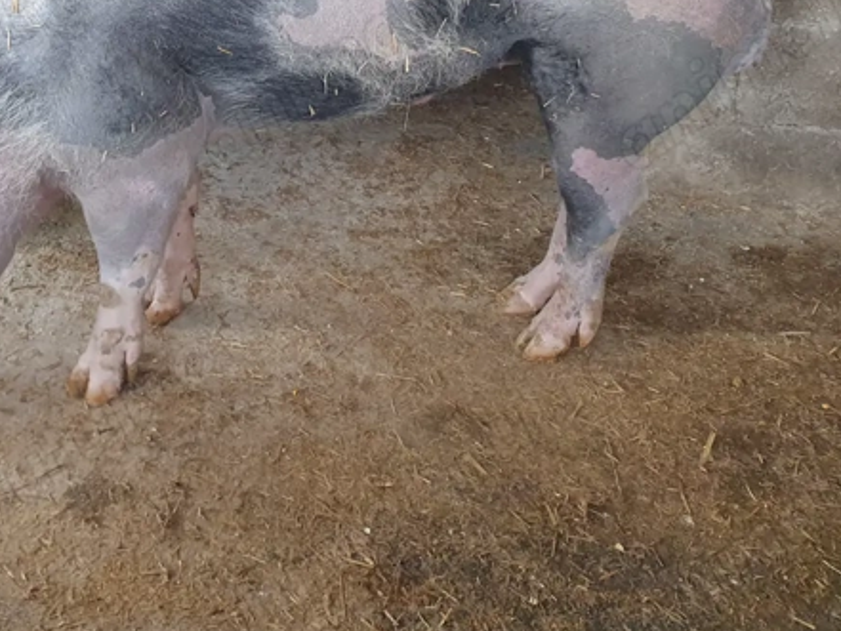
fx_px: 1434
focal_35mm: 59
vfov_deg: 24.1
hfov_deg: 32.3
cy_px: 48
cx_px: 256
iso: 250
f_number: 2.4
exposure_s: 1/60
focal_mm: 4.3
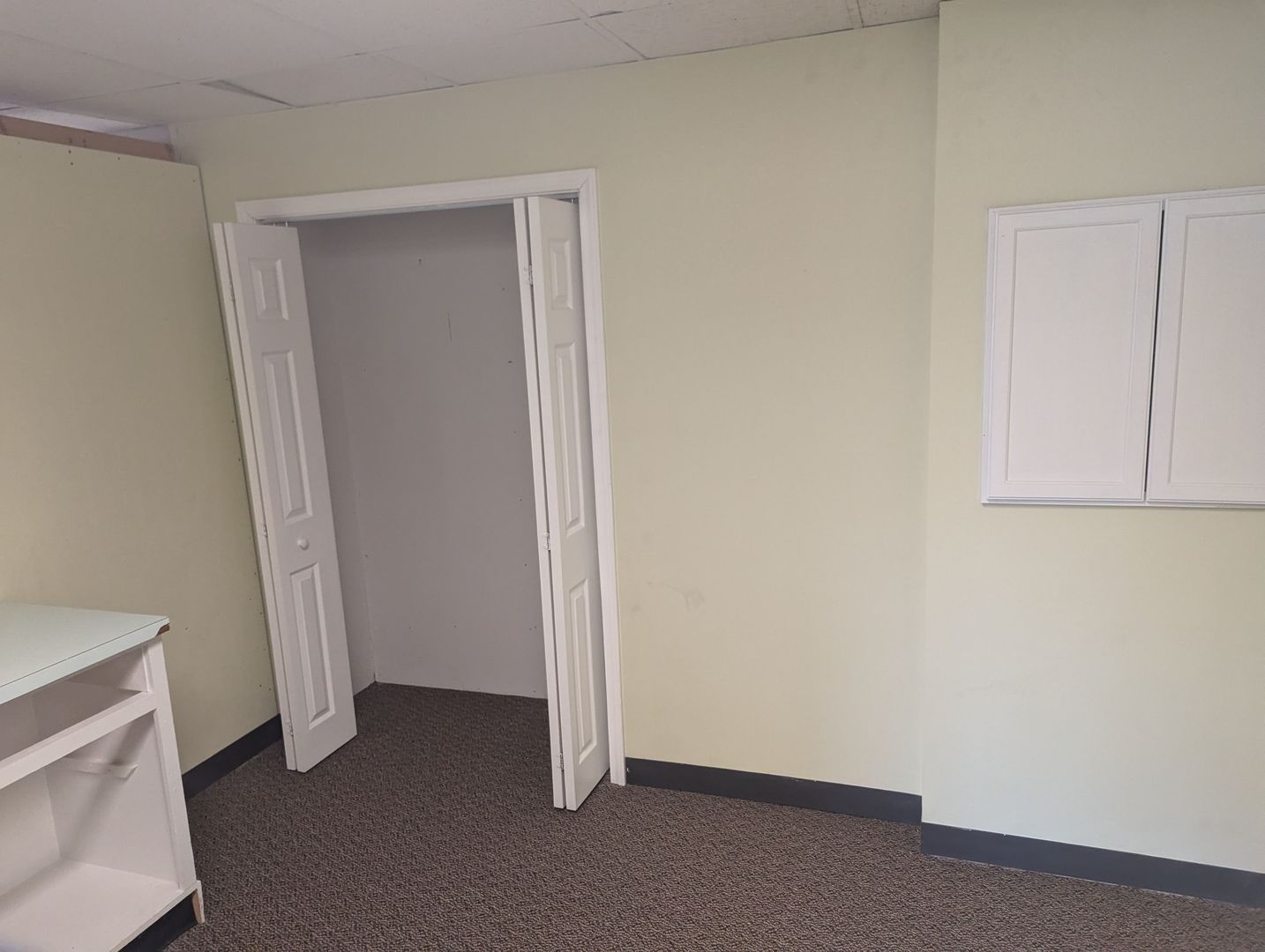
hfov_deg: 71.5
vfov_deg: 56.9
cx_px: 632
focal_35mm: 24
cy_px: 476
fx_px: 878
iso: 761
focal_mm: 6.81
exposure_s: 1/120
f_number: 1.85
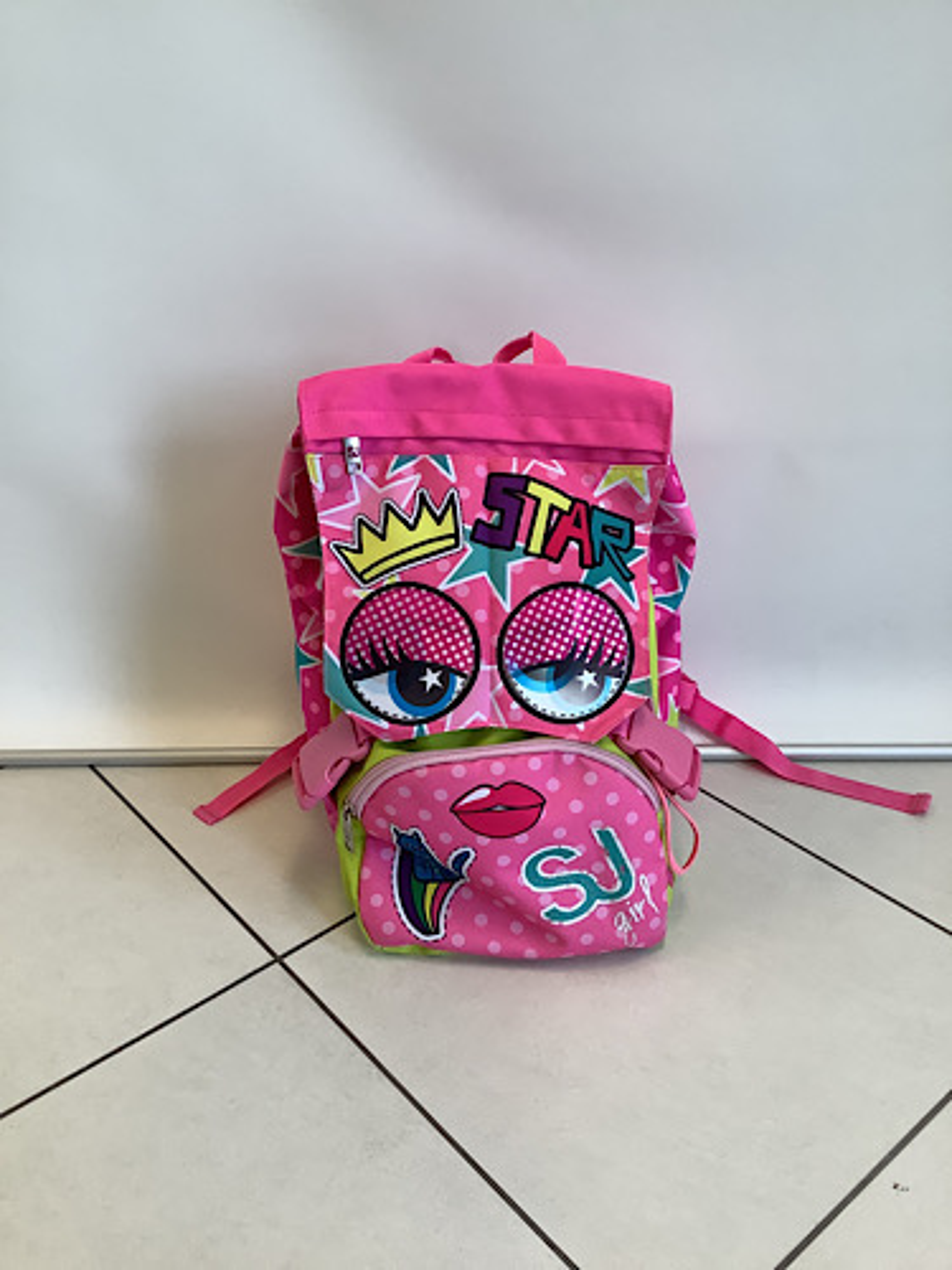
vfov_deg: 58.4
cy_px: 635
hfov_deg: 45.4
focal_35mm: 31
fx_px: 1137
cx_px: 476
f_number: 2.4
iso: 64
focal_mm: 3.3
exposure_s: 1/100
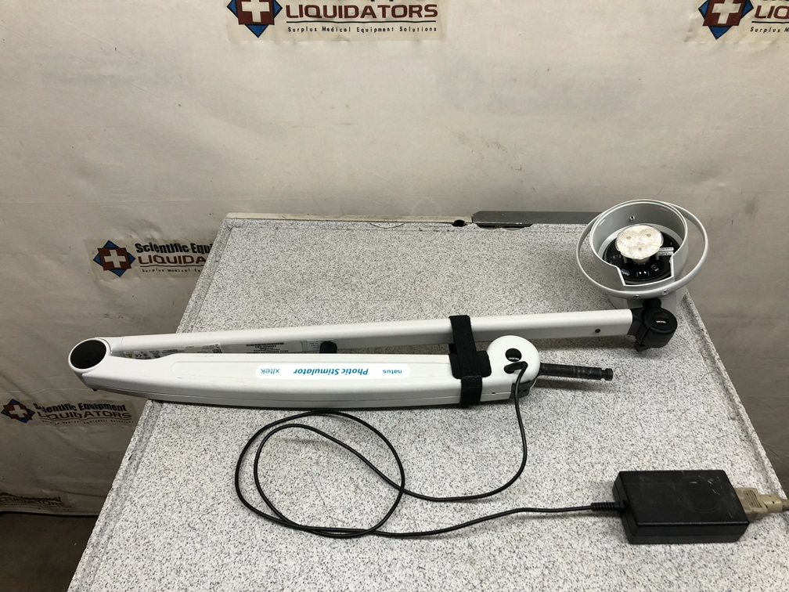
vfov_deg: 49.7
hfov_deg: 63.4
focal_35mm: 28
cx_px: 394
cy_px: 296
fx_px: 638
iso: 25
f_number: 1.8
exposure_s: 1/40
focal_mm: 3.99
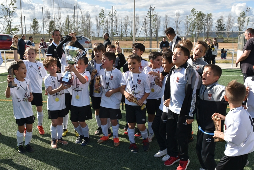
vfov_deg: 40.0
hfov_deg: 57.2
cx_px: 128
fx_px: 233
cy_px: 96
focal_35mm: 33
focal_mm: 18
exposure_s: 1/320
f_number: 9
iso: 200
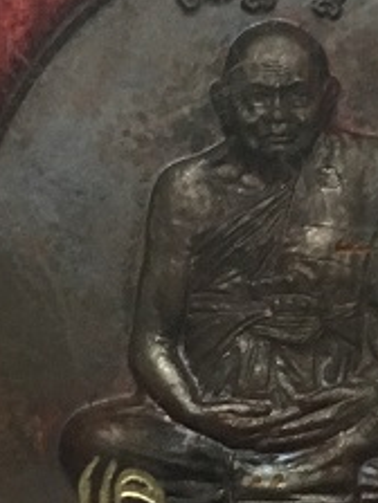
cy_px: 263
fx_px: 1252
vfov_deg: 22.8
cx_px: 286
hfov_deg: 17.1
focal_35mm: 86
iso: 160
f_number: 2.2
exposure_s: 1/33
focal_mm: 4.15
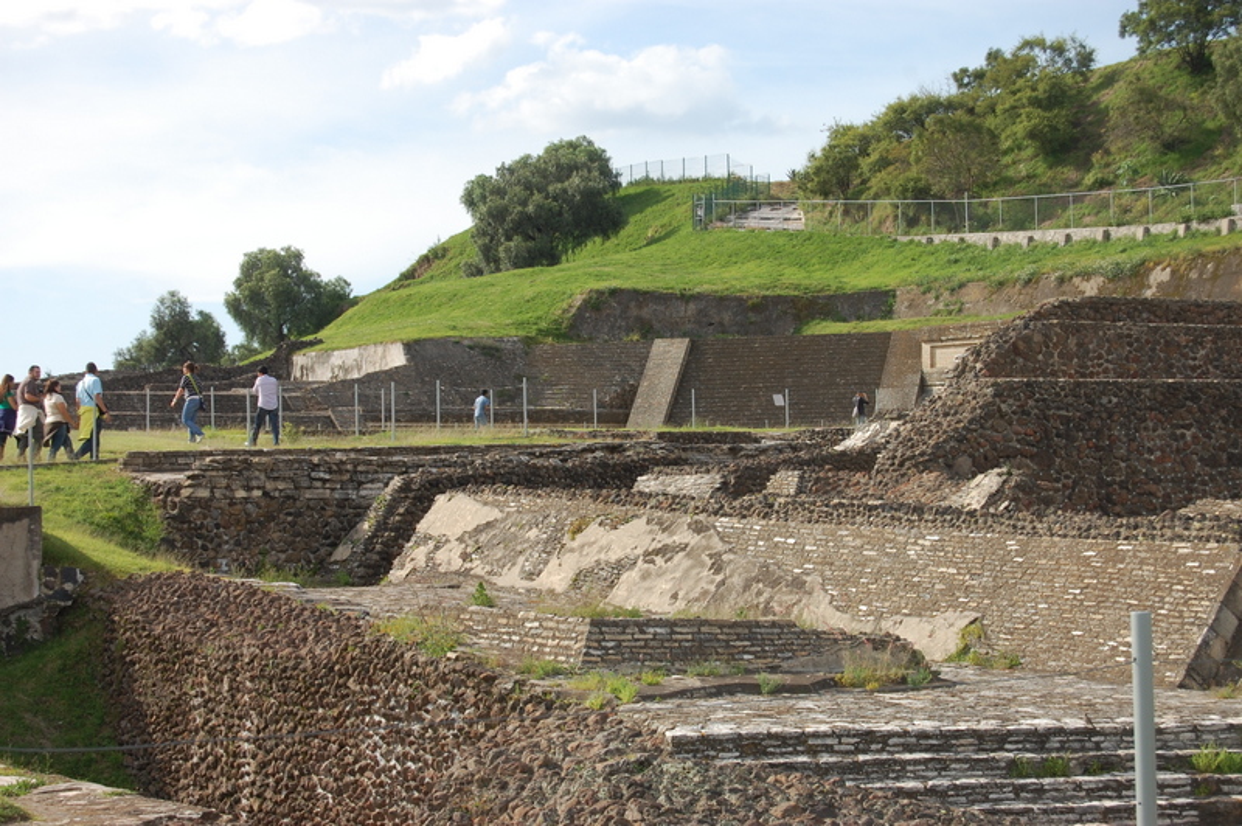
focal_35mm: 82
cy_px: 413
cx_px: 621
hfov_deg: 24.6
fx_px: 2844
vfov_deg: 16.5
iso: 200
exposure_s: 1/320
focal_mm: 55
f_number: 9
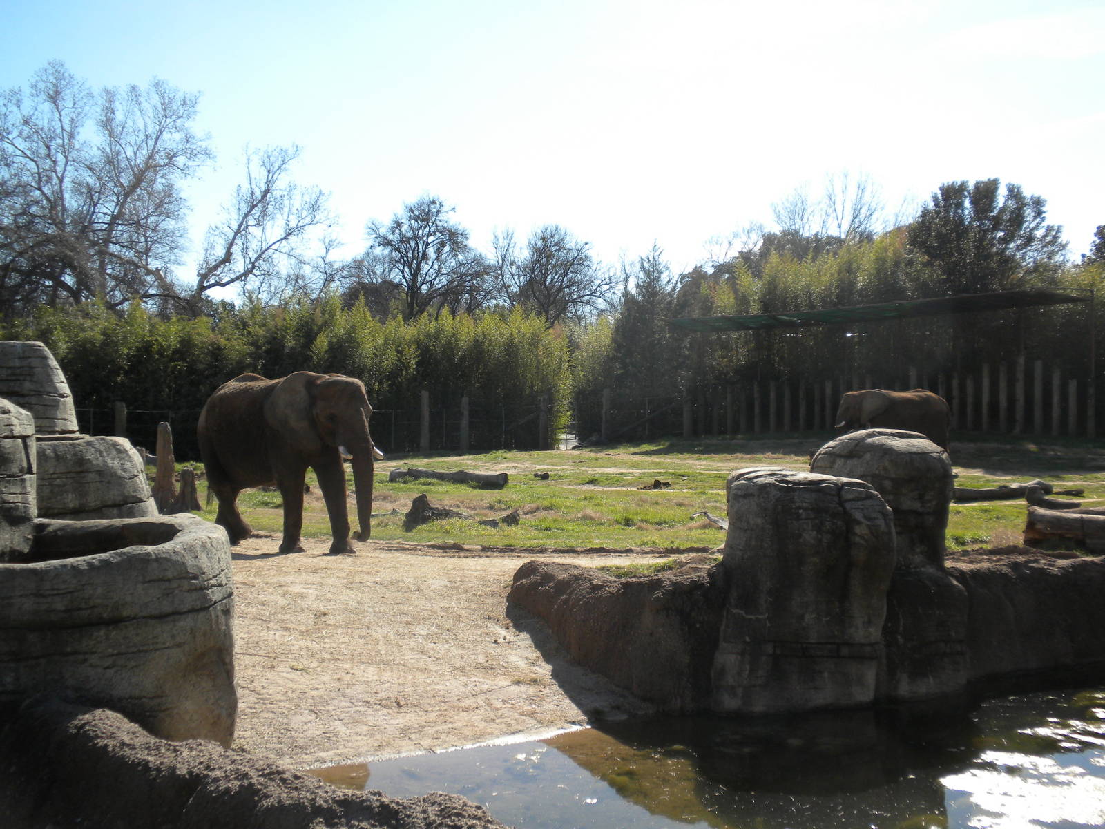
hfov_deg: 50.1
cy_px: 414
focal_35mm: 37
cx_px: 552
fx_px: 1181
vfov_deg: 38.7
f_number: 3.5
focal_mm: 6.6
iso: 65
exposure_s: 1/626
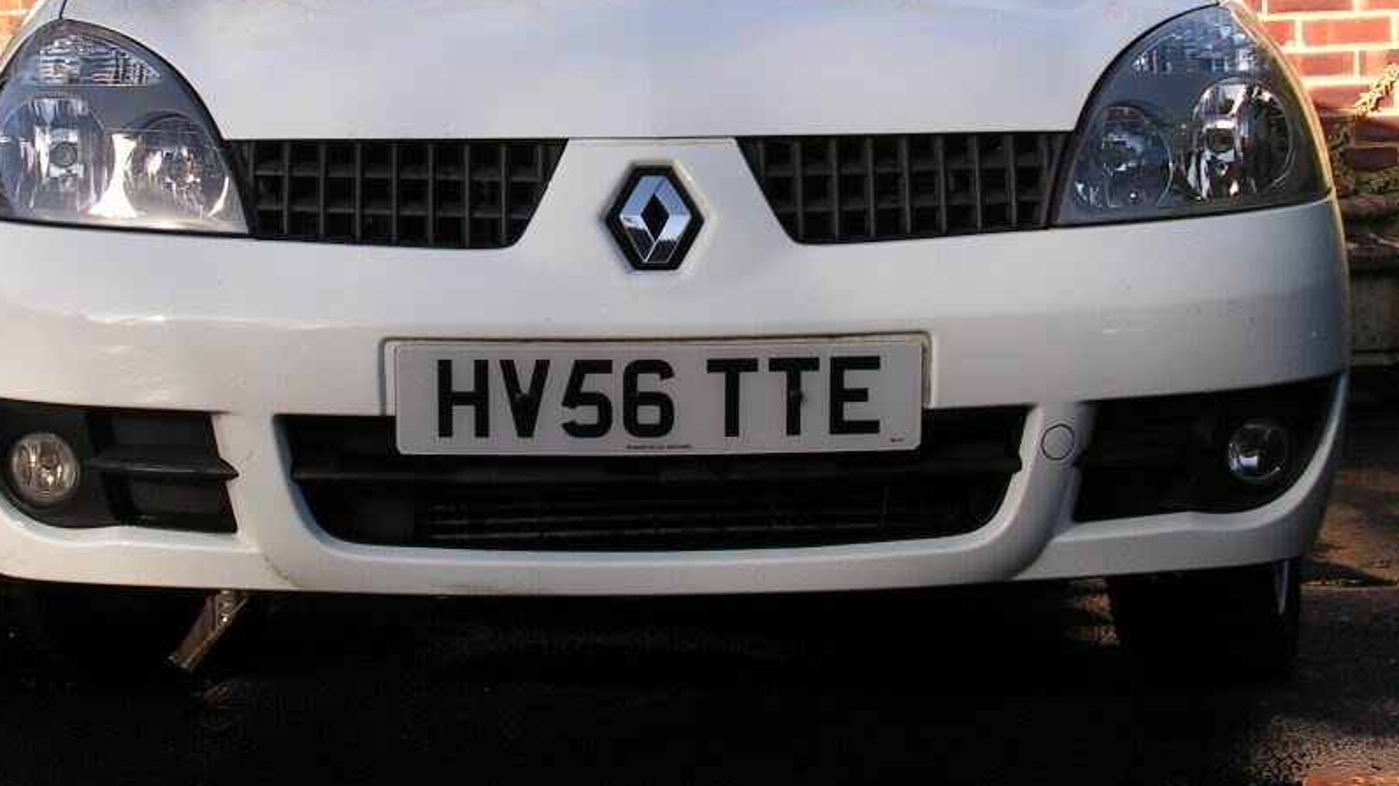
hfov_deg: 27.5
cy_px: 261
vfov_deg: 15.6
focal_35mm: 77
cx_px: 625
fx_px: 2856
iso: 64
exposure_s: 1/200
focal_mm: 9.2
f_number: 4.8
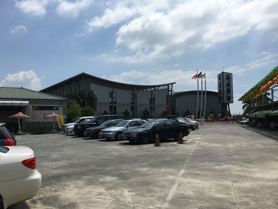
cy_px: 104
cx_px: 139
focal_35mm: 29
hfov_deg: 61.7
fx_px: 233
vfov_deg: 48.2
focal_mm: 4.15
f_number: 2.2
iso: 25
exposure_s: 1/3344
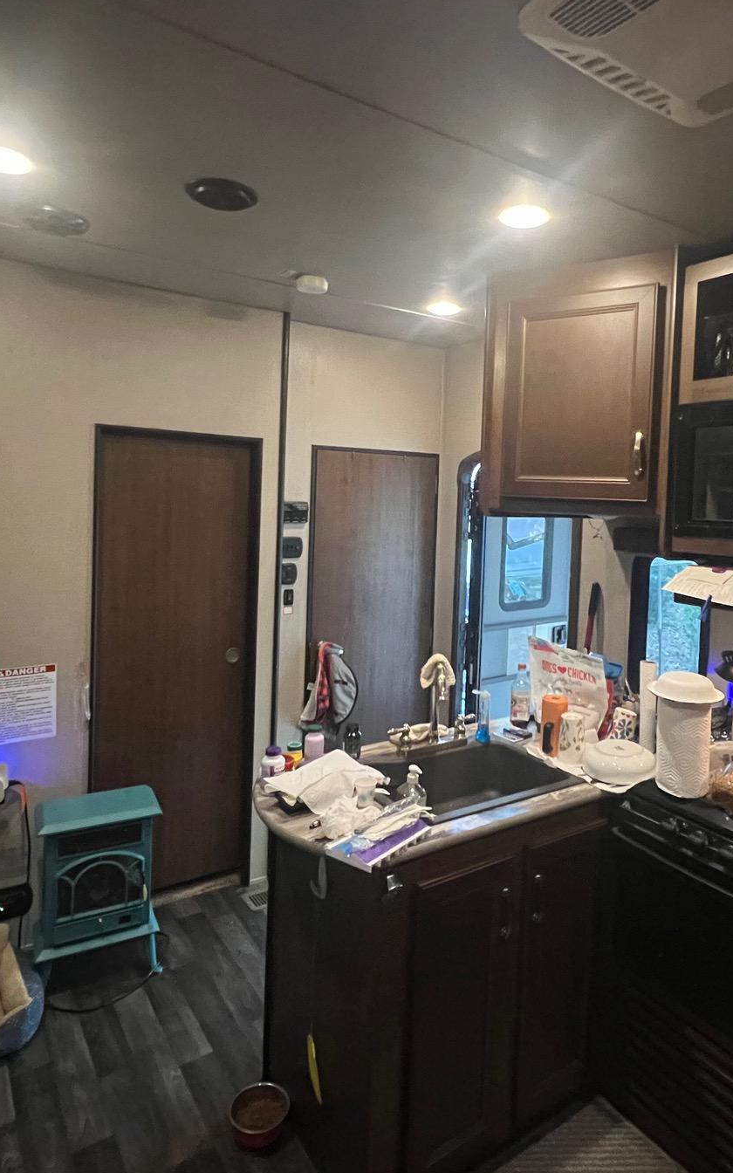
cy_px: 523
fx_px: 671
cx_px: 428
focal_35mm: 21
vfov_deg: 82.0
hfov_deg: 57.0
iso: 1000
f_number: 1.8
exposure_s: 1/41
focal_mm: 1.57
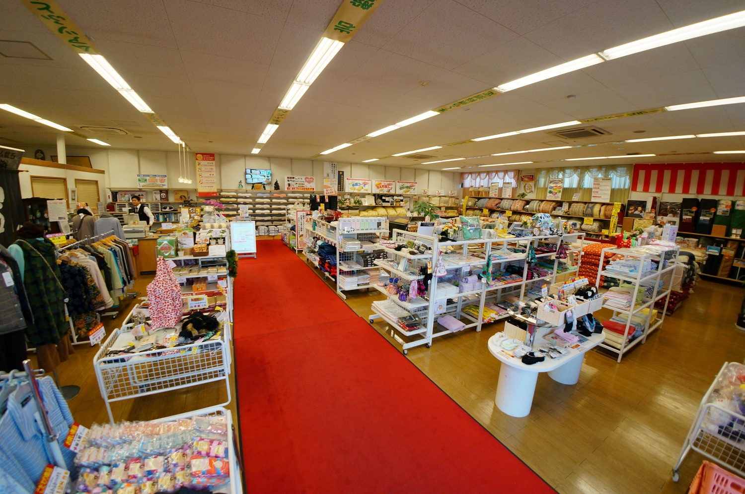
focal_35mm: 24
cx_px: 372
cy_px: 247
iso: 200
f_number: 4
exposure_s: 1/60
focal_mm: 16
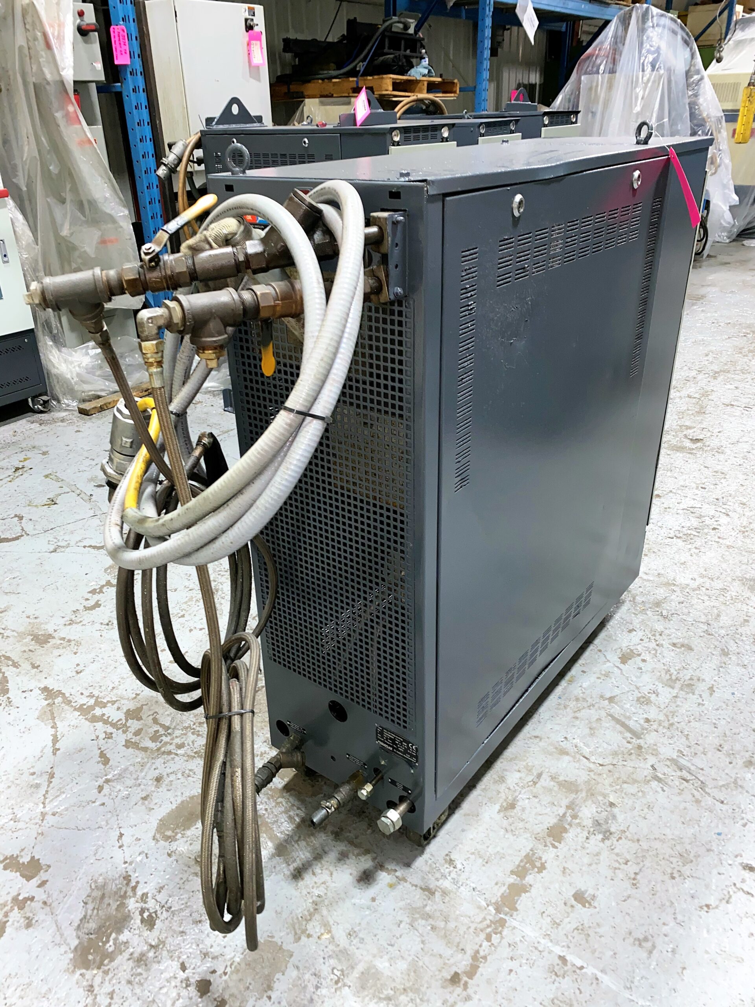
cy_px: 504
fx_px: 756
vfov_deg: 67.3
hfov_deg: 53.1
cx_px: 378
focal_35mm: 26
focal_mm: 4.25
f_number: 1.8
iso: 64
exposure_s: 1/17
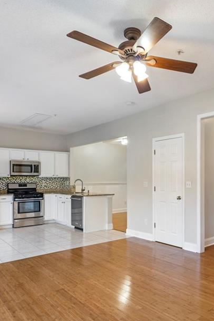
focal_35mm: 27
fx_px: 241
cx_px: 152
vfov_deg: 67.2
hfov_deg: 46.7
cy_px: 177
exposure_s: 1/20
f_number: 8
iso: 400
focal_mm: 16
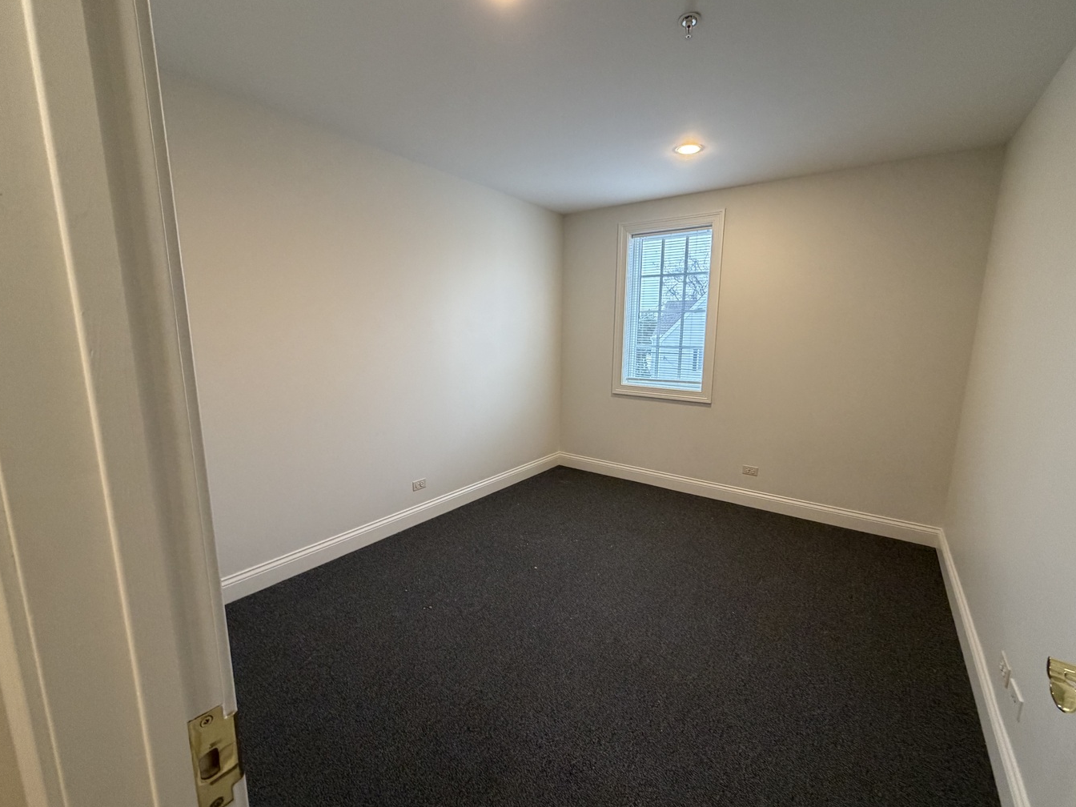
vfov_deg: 81.7
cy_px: 409
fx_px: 466
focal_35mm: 15
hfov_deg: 98.2
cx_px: 552
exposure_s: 1/60
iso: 250
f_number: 2.2
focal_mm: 2.22
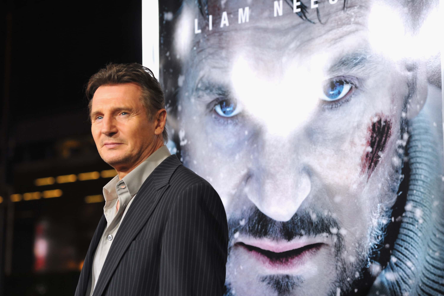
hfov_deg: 21.5
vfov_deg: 14.4
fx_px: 1171
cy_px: 148
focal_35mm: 95
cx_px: 222
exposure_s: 1/400
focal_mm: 95
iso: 1250
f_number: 4
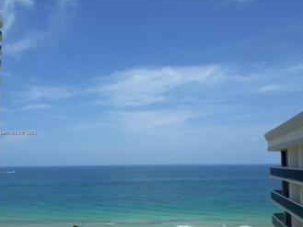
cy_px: 133
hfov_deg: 53.9
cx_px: 147
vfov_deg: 41.7
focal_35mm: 34
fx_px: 298
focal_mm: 3.7
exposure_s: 1/2703
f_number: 1.7
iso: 40
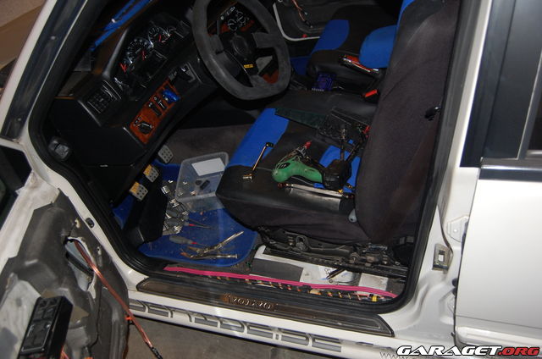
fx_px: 428
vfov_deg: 45.5
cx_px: 271
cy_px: 180
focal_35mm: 28
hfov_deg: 64.7
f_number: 3.5
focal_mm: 19
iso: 400
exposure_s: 1/60
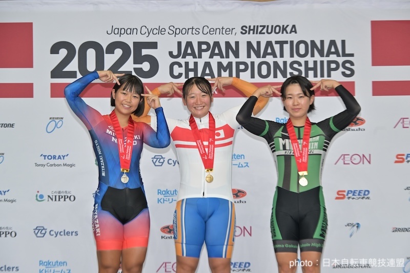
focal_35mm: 115
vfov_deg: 11.9
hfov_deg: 17.8
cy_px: 136
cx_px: 205
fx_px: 1309
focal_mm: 115
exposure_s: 1/160
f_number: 8
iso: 800
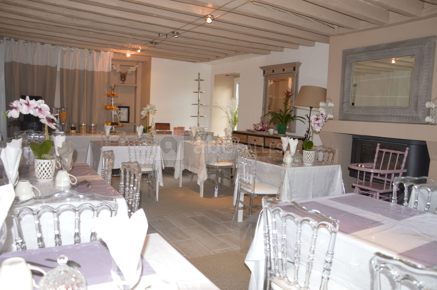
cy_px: 145
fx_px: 327
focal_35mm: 27
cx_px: 218
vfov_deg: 47.8
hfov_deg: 67.4
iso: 200
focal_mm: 18
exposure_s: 1/30
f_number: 3.5
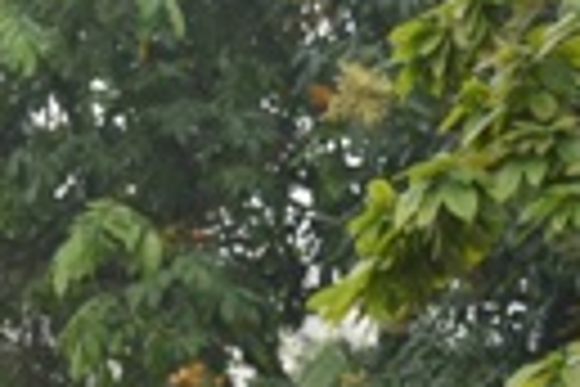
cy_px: 850
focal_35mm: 305
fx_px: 4912
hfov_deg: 6.5
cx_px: -706
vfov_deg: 4.4
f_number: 7.1
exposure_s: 1/200
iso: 400
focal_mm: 35
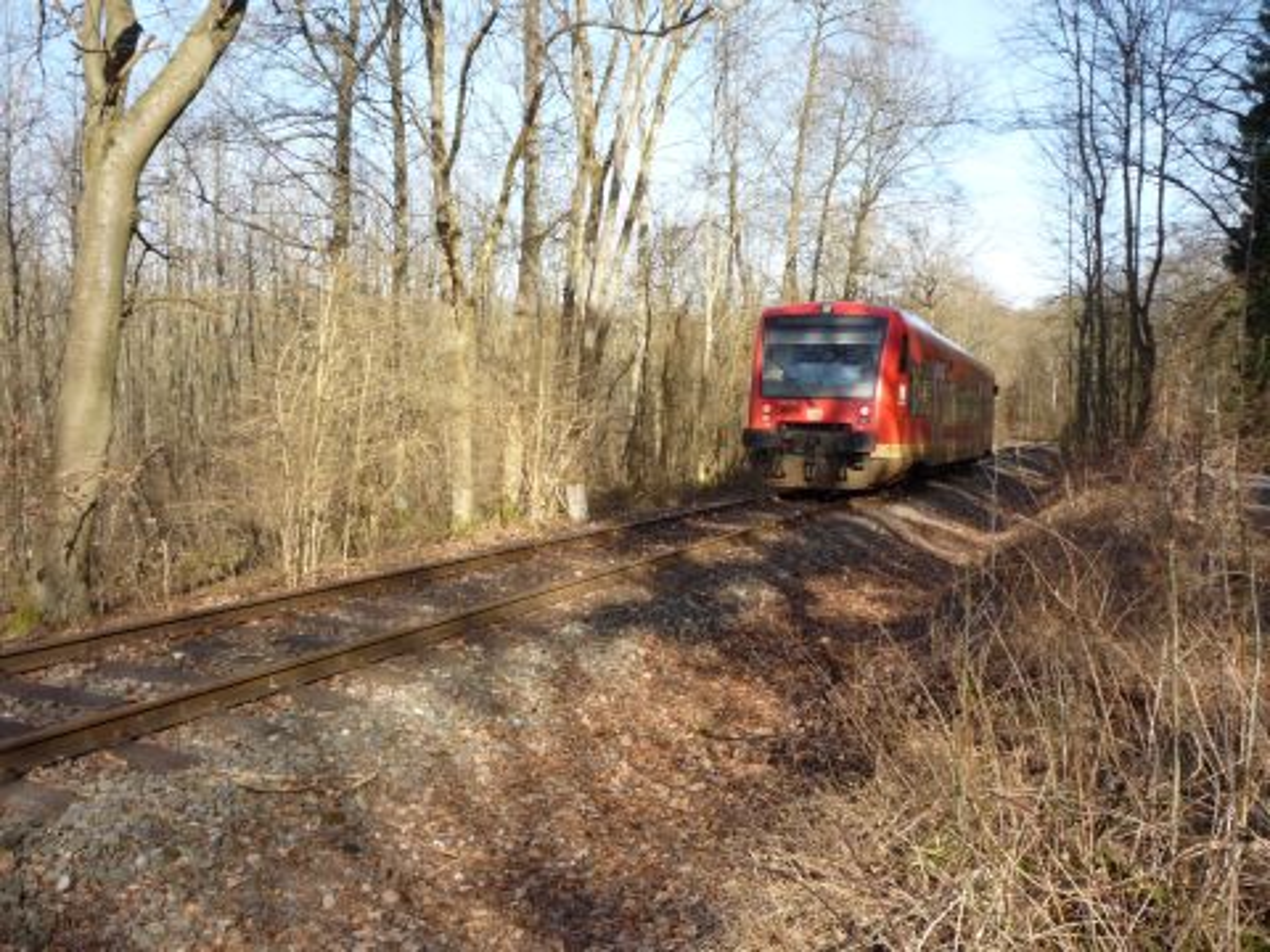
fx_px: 1174
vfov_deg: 44.2
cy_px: 476
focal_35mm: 32
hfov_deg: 56.8
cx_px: 635
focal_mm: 5.2
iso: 100
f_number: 4
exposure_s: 1/200
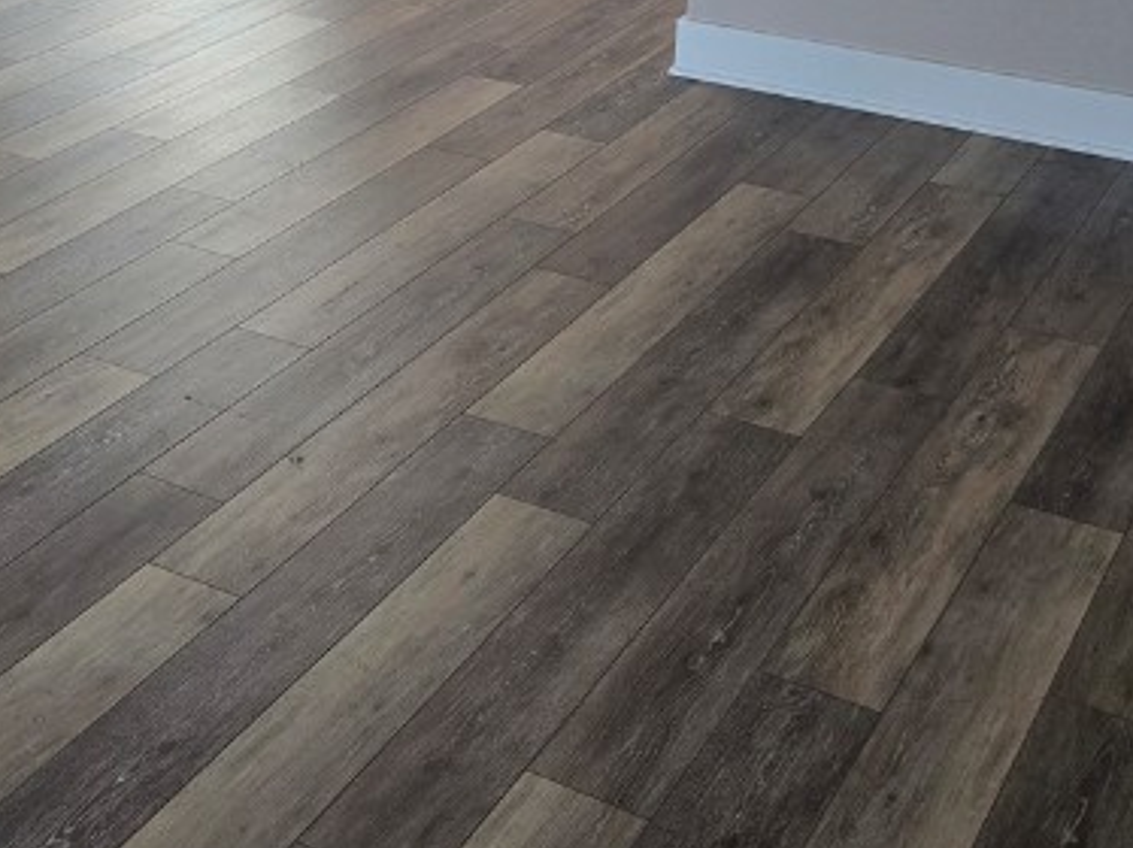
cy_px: 64
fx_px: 2061
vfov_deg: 22.6
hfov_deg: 29.8
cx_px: 173
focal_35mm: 63
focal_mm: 6.3
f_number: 1.7
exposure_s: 1/120
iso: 100
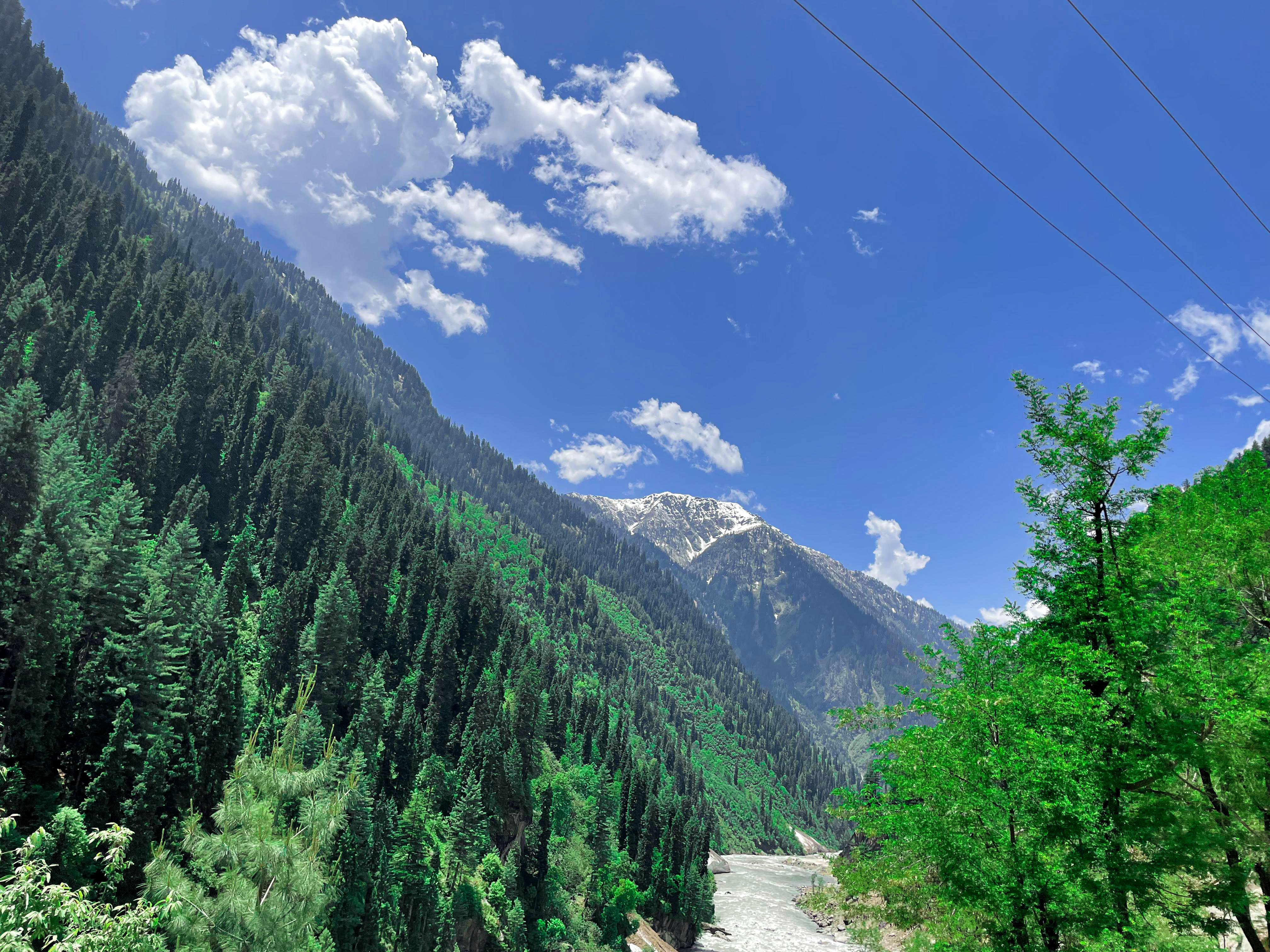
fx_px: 954
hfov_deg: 67.3
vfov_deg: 53.1
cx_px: 635
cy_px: 476
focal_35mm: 26
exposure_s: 1/4292
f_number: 1.6
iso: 32
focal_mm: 4.2
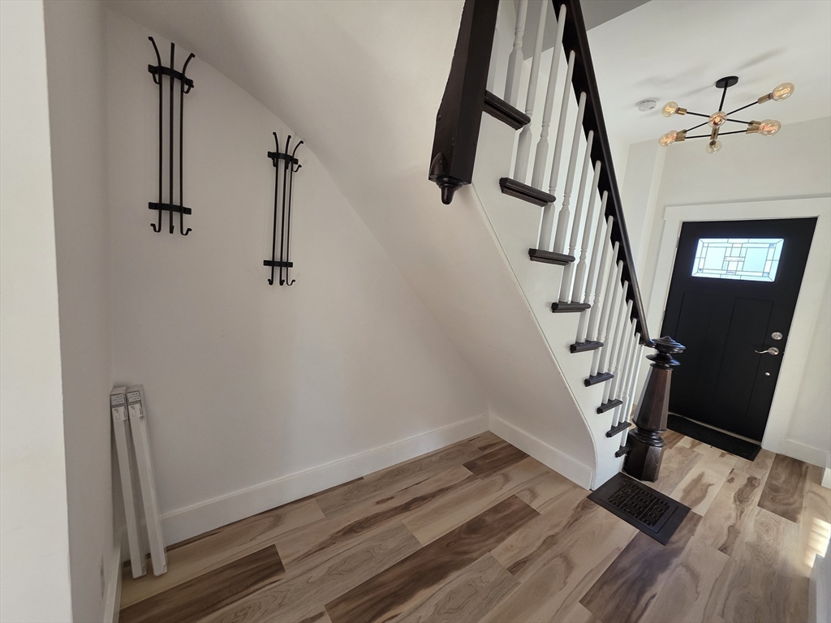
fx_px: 312
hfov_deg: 106.2
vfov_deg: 89.9
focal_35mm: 13
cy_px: 312
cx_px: 416
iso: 125
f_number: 1.9
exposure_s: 1/120
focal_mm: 2.2
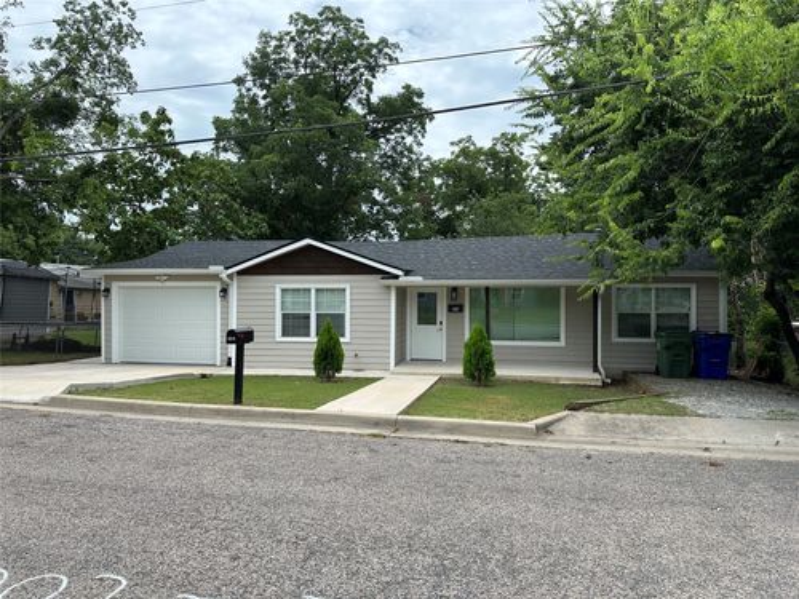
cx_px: 400
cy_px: 300
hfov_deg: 71.6
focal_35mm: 24
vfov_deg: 56.8
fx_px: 554
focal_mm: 6.86
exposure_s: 1/3155
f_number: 1.78
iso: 80
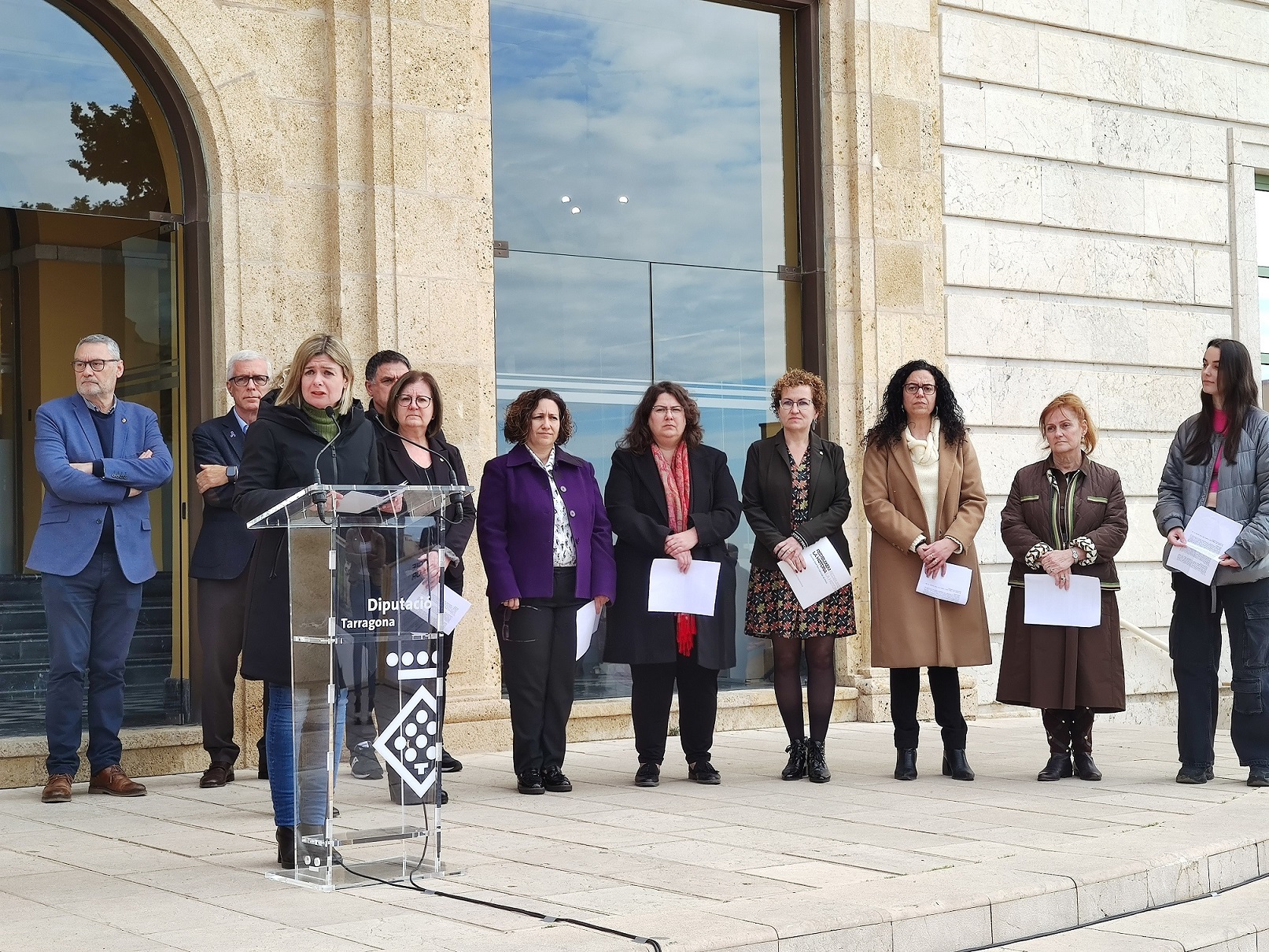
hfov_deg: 45.8
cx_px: 634
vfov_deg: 35.1
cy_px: 476
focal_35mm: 41
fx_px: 1503
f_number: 2
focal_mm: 8.16
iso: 100
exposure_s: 1/513
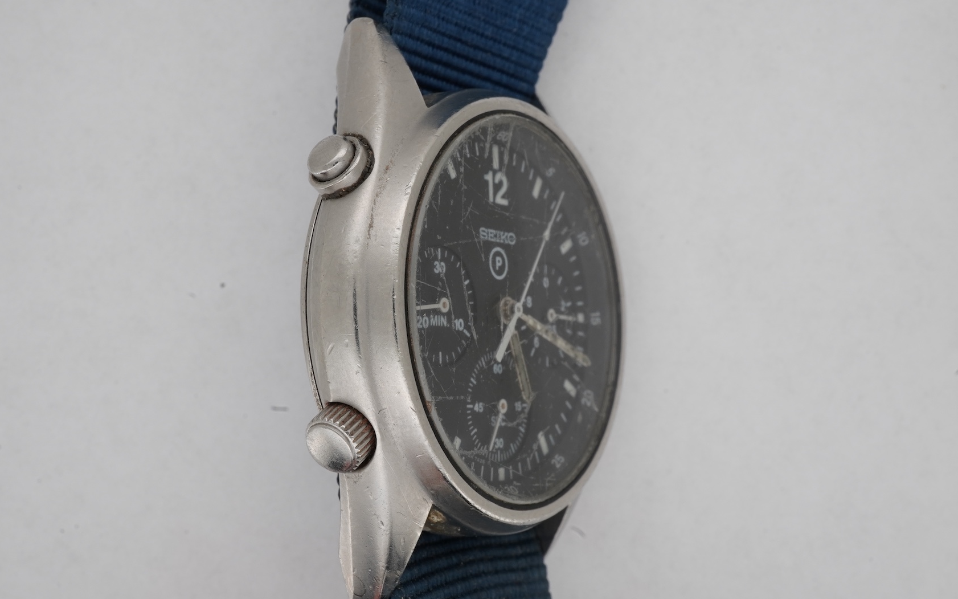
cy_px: 284
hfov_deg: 43.5
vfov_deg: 28.0
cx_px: 479
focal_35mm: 46
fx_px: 1201
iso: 320
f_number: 22
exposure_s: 1/125
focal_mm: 30
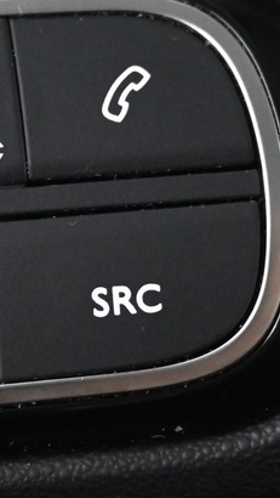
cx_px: -51
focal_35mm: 121
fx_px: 1596
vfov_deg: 17.7
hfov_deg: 9.9
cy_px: 243
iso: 4000
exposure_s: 1/30
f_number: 3.8
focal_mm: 19.5
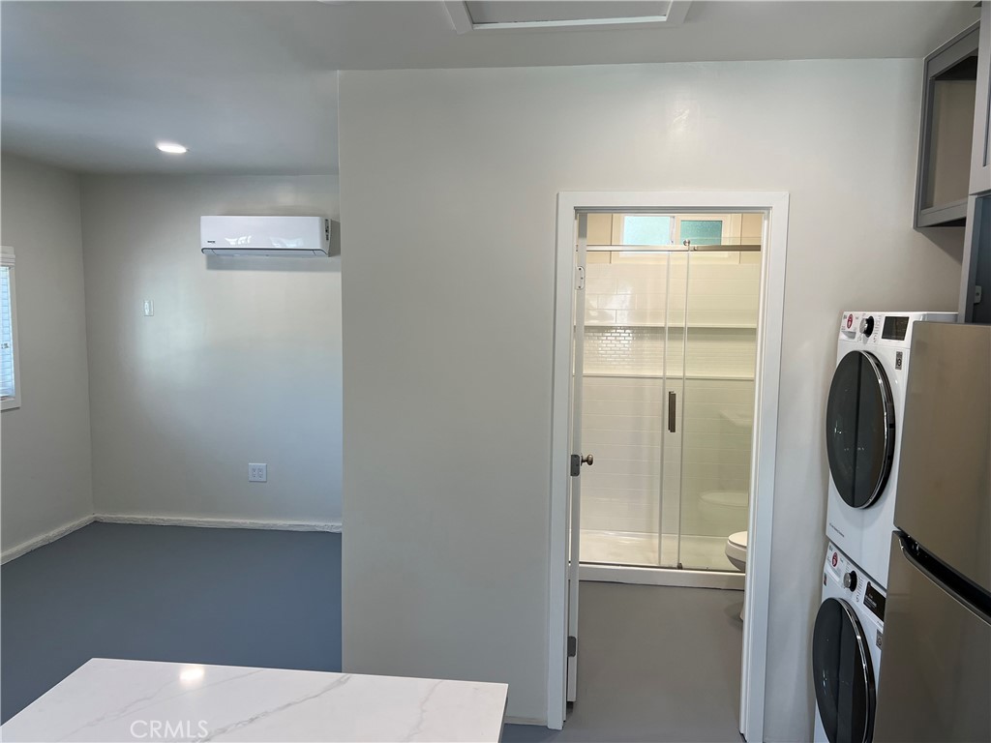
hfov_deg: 67.3
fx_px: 744
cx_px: 496
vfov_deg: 53.1
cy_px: 372
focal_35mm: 26
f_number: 1.5
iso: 64
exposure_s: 1/120
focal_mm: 5.7
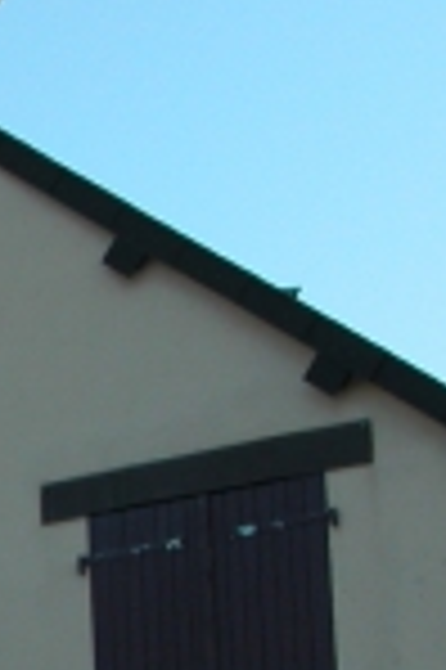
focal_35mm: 167
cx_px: -356
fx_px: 3110
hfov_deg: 7.9
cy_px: 922
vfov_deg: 11.9
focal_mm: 8.9
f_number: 5.6
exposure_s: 1/233
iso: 100
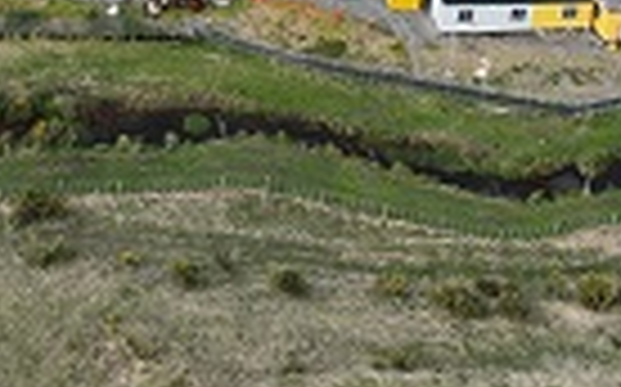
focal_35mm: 74
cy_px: -234
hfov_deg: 27.5
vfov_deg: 15.8
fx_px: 1251
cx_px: 153
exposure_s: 1/1000
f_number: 4
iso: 100
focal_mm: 12.29
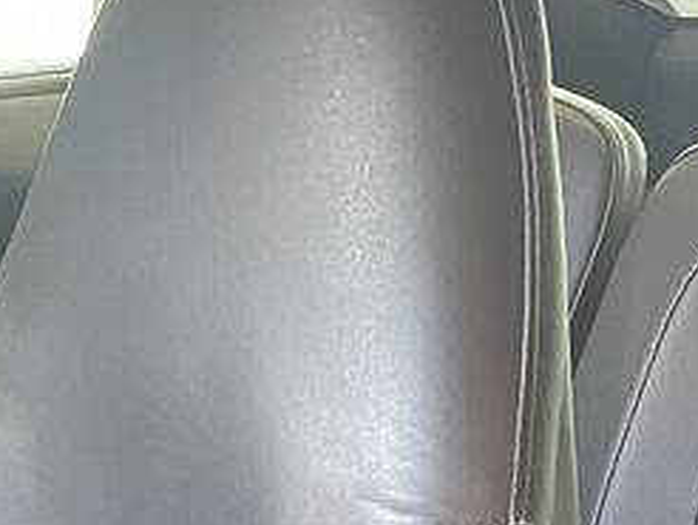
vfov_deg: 13.2
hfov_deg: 16.7
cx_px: -423
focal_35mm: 104
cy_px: 851
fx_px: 2099
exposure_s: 1/60
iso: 500
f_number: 1.6
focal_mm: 5.1
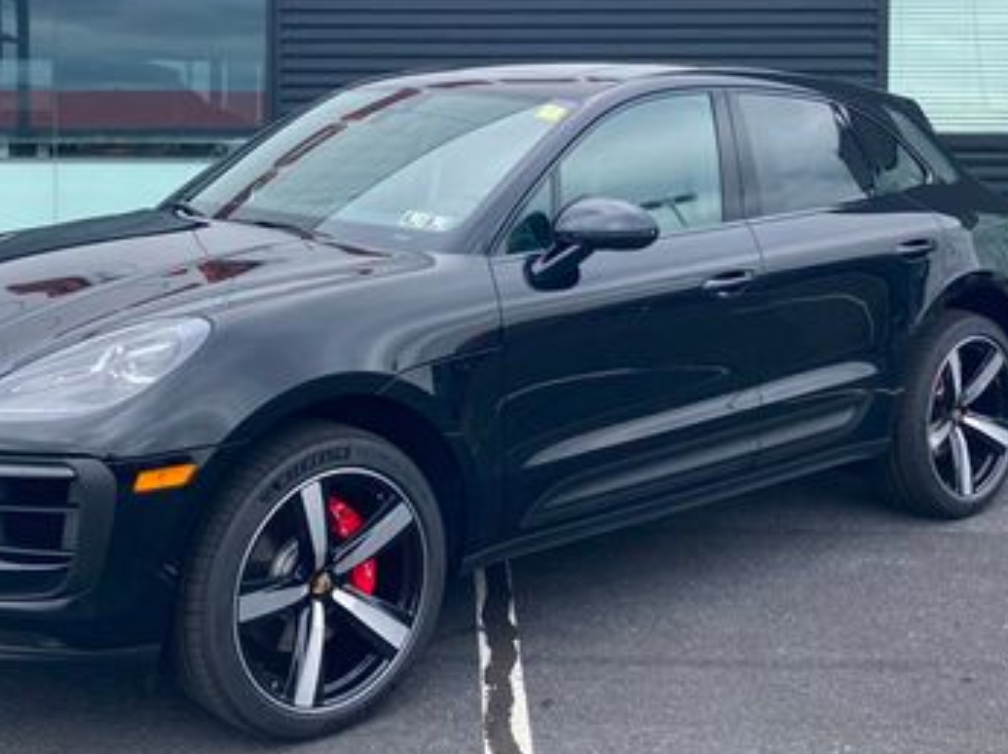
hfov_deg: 36.7
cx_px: 394
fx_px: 1513
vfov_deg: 27.6
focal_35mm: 52
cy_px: 184
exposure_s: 1/727
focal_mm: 3.99
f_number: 1.8
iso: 20
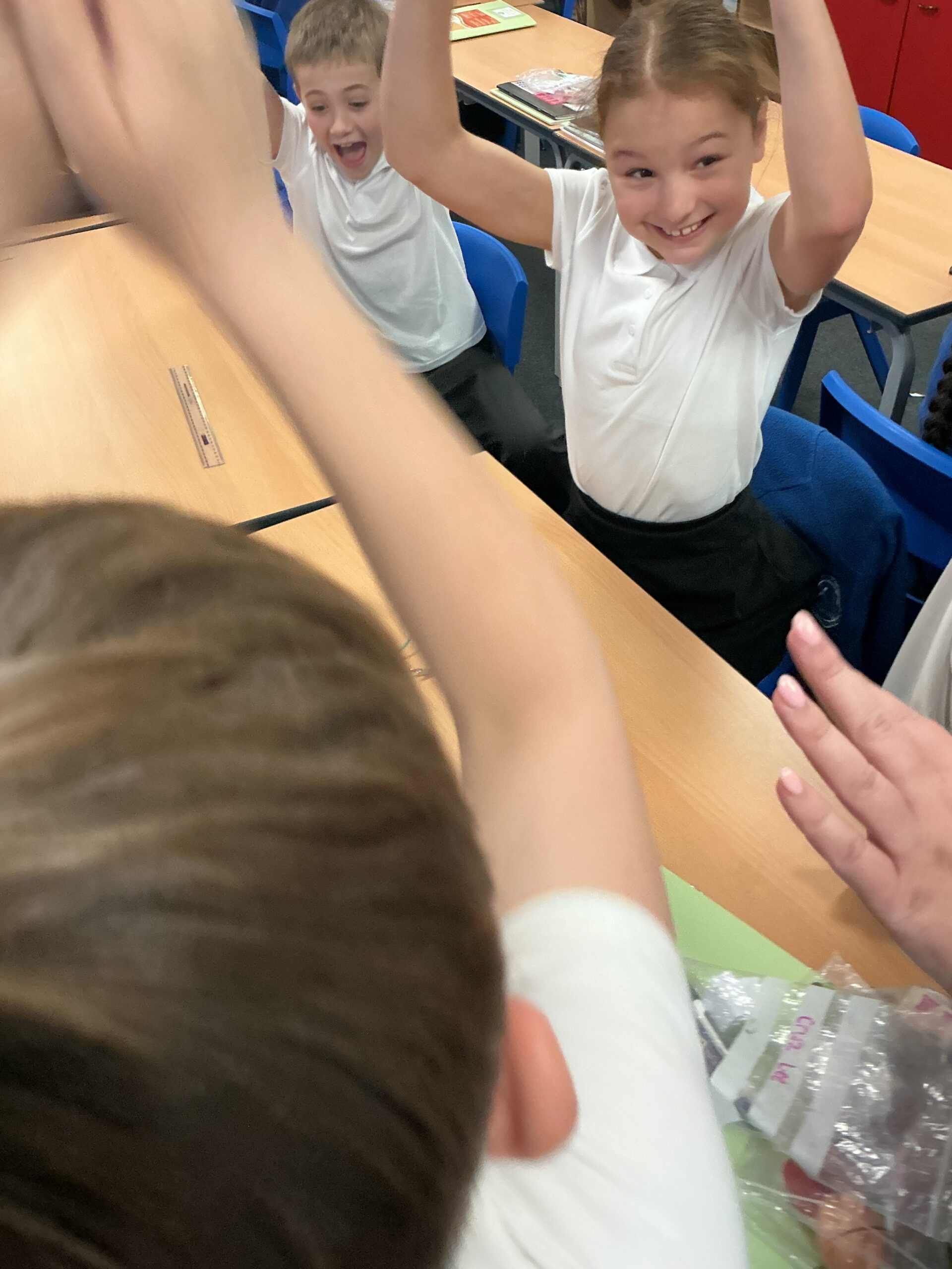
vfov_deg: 61.7
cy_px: 634
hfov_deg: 48.2
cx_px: 476
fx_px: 1063
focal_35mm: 29
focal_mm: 3
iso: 125
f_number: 1.8
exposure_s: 1/60
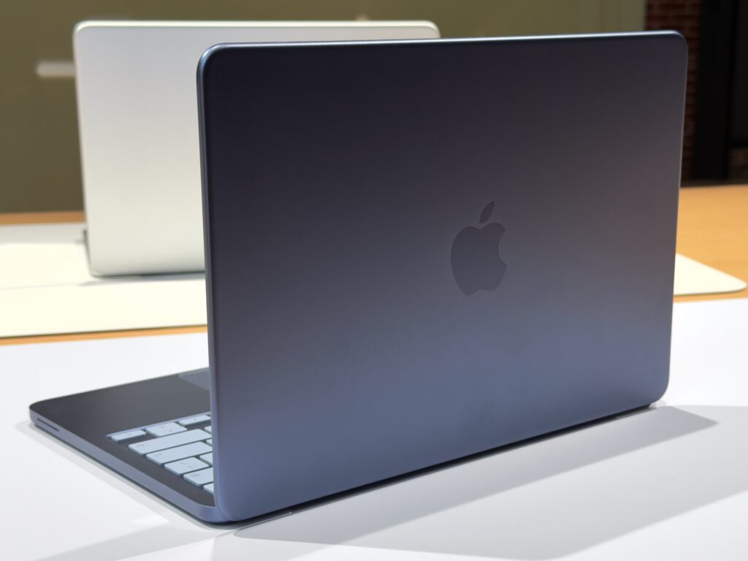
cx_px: 374
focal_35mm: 48
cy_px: 280
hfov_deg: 39.7
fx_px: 1037
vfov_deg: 30.3
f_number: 1.78
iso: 50
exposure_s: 1/121
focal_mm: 6.76
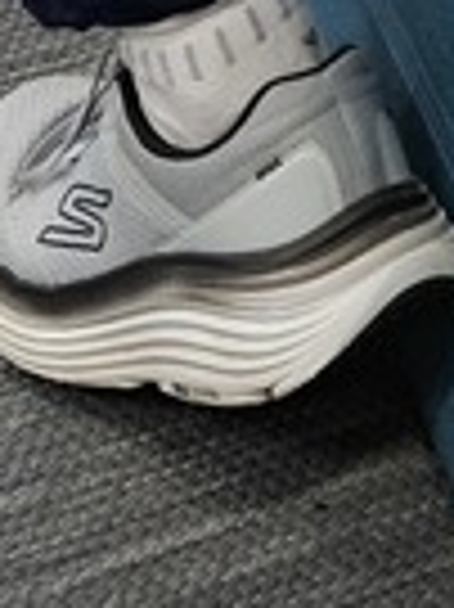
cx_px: 760
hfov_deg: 8.2
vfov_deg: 9.7
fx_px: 3065
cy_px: -946
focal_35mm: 175
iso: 500
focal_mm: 5.4
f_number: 1.8
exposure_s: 1/30
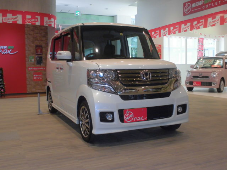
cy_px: 85
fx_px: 249
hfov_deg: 49.0
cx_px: 114
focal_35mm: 38
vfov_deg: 37.7
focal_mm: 6.9
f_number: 4.2
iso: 200
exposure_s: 1/60
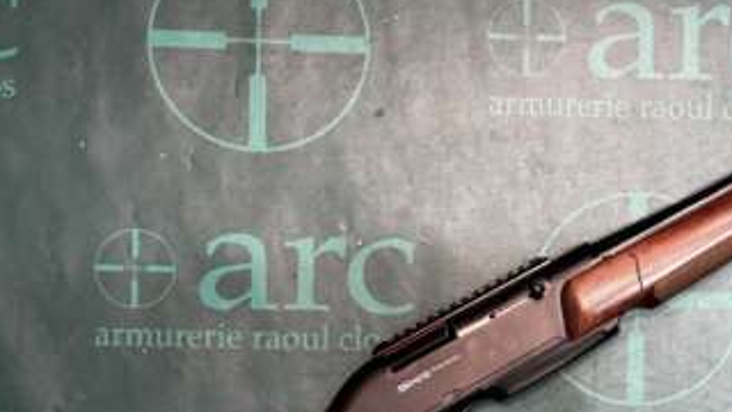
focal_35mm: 49
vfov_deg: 24.1
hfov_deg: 40.6
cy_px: 320
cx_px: 572
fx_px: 951
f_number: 1.78
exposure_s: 1/50
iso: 640
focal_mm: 6.76
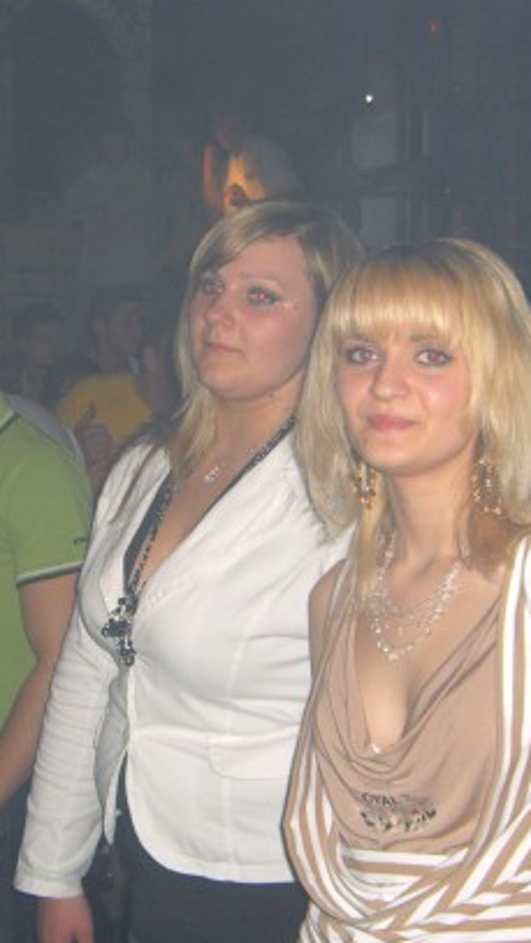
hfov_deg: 19.7
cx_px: 199
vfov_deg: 34.3
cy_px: 505
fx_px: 1527
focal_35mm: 61
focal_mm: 7.9
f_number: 2.8
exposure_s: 1/60
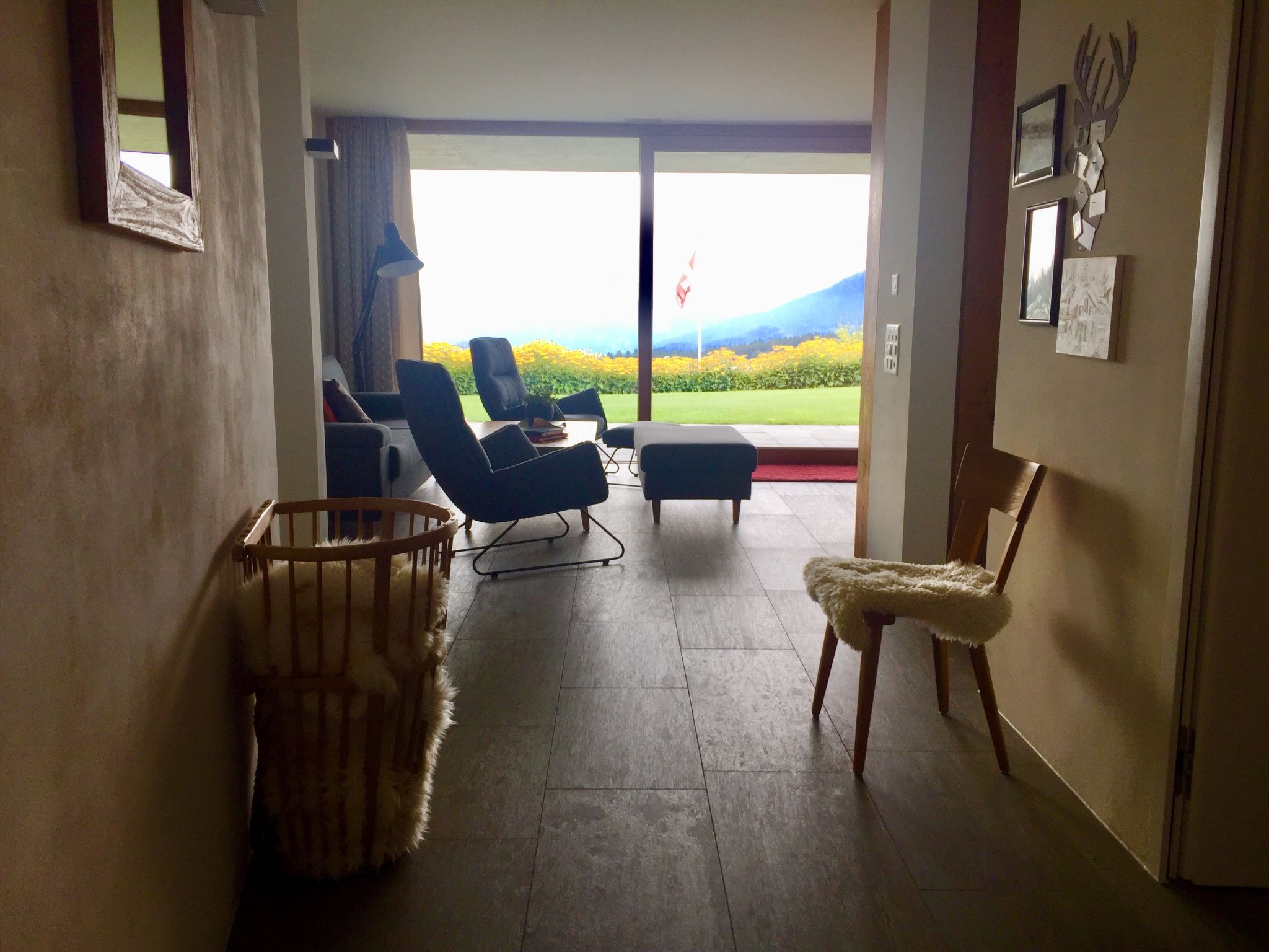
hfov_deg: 61.7
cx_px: 634
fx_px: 1063
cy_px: 476
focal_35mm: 29
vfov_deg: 48.2
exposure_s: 1/120
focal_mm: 4.15
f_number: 2.2
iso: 32
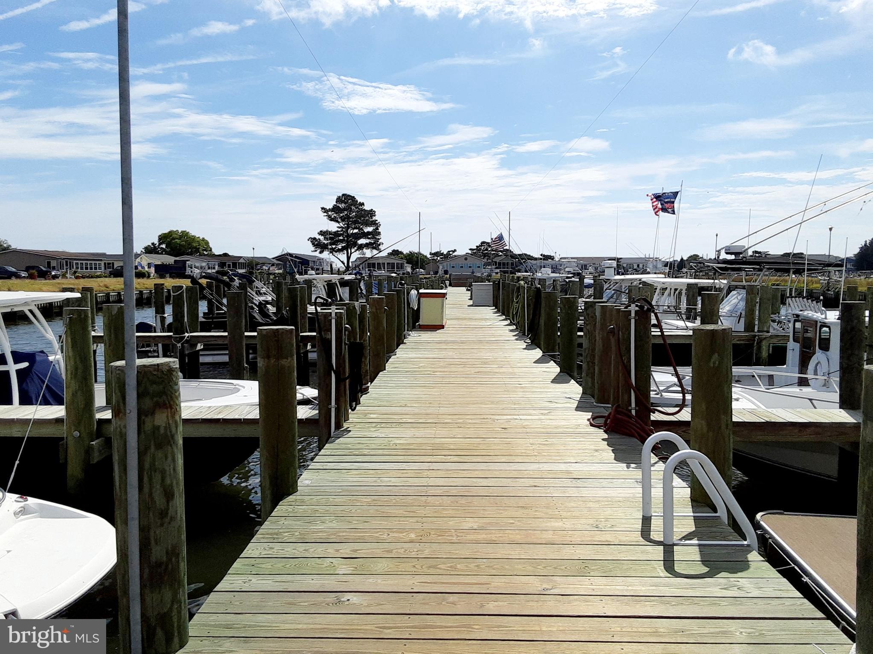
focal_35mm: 27
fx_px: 681
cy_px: 327
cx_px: 436
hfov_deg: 65.3
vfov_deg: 51.3
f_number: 1.9
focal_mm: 2.91
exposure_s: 1/10000
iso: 40
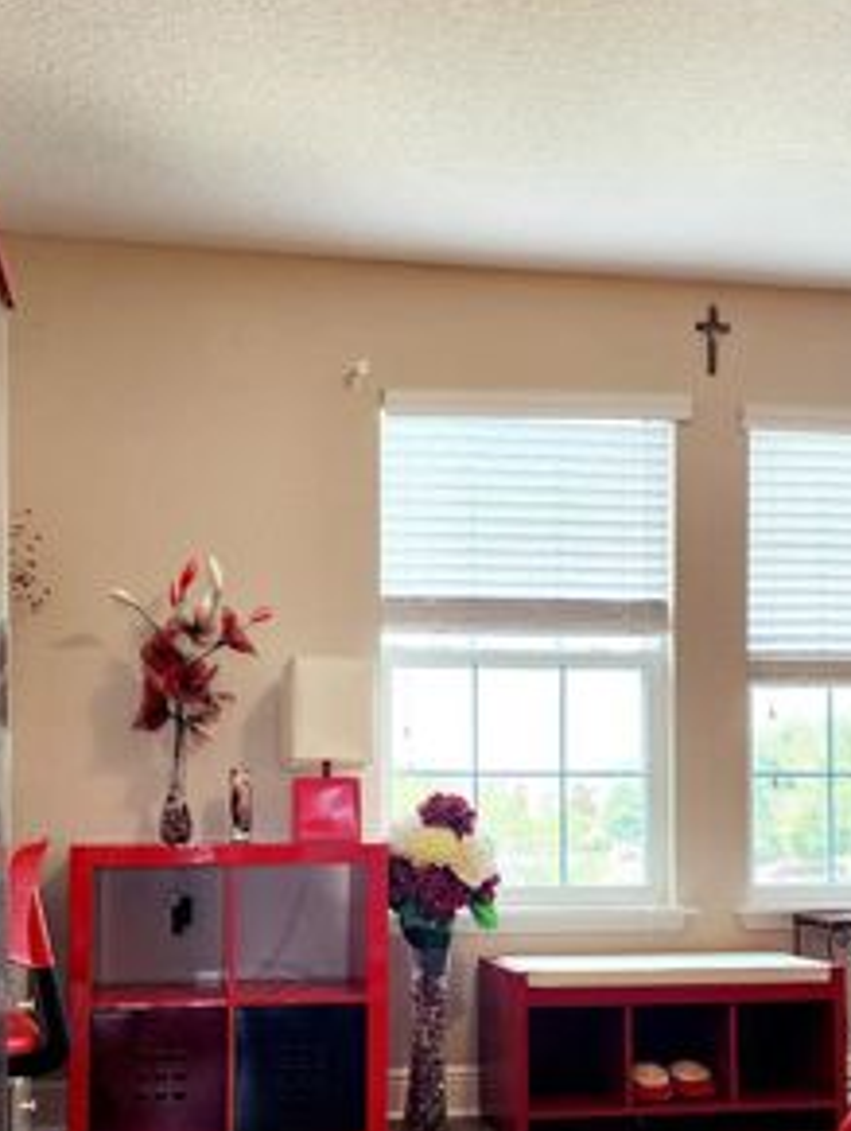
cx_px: 371
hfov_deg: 34.4
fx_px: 1374
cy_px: 797
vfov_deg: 43.8
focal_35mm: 42
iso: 200
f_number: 1.8
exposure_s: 1/120
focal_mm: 6.4
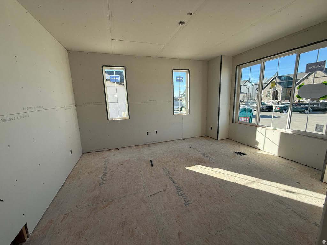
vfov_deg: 85.7
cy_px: 122
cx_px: 164
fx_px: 132
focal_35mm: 14
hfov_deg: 102.1
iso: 64
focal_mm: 2.22
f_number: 2.2
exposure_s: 1/340
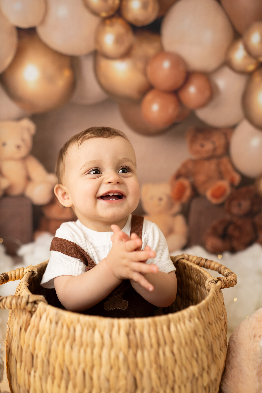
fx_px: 382
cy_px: 196
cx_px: 131
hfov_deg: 37.9
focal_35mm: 35
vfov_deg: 54.4
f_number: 2
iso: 100
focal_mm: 35
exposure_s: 1/200
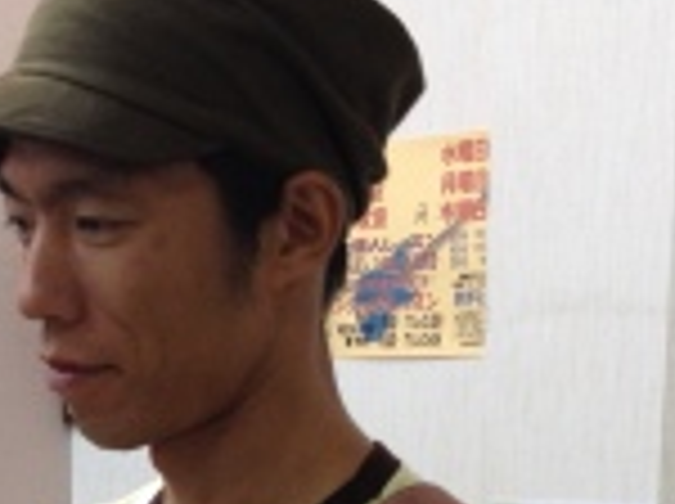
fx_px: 2278
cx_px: 72
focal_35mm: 117
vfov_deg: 12.1
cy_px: 754
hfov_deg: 16.6
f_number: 2.4
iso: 100
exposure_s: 1/20
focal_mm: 4.28
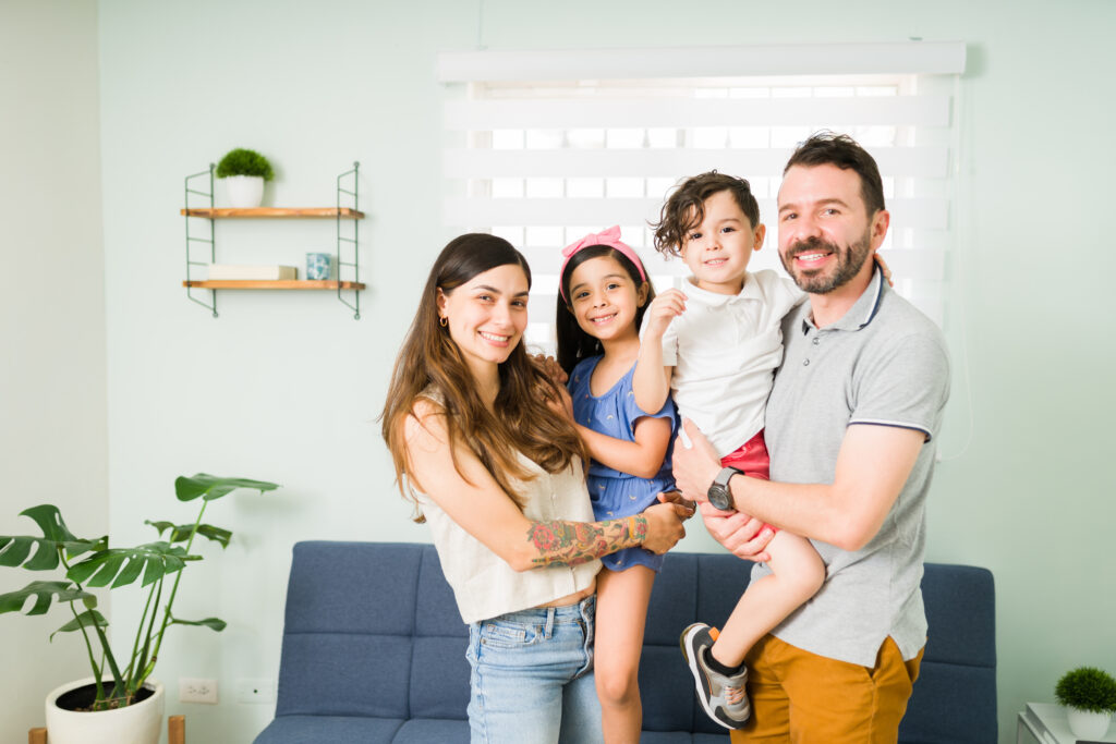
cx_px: 558
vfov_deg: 37.9
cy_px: 372
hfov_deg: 54.4
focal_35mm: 35
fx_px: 1085
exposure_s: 1/200
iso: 100
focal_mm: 35
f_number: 1.8
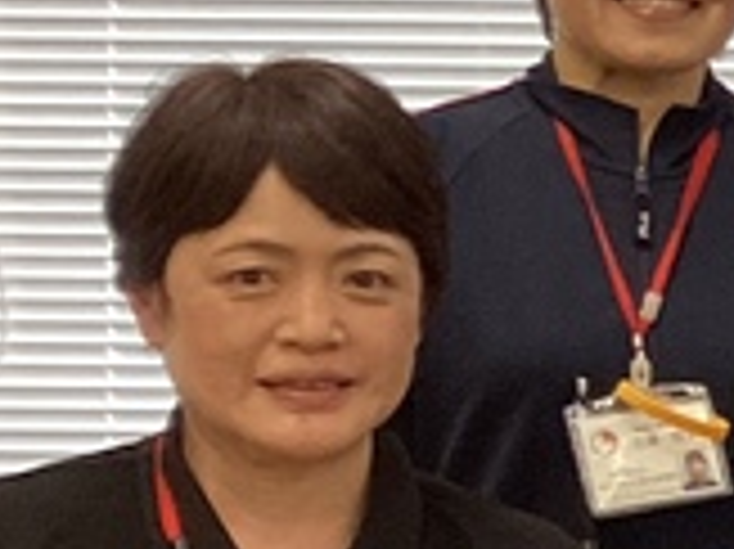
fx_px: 4026
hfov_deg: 8.9
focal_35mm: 190
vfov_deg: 7.8
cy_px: 441
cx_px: 2071
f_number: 2.4
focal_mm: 3.3
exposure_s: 1/60
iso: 80
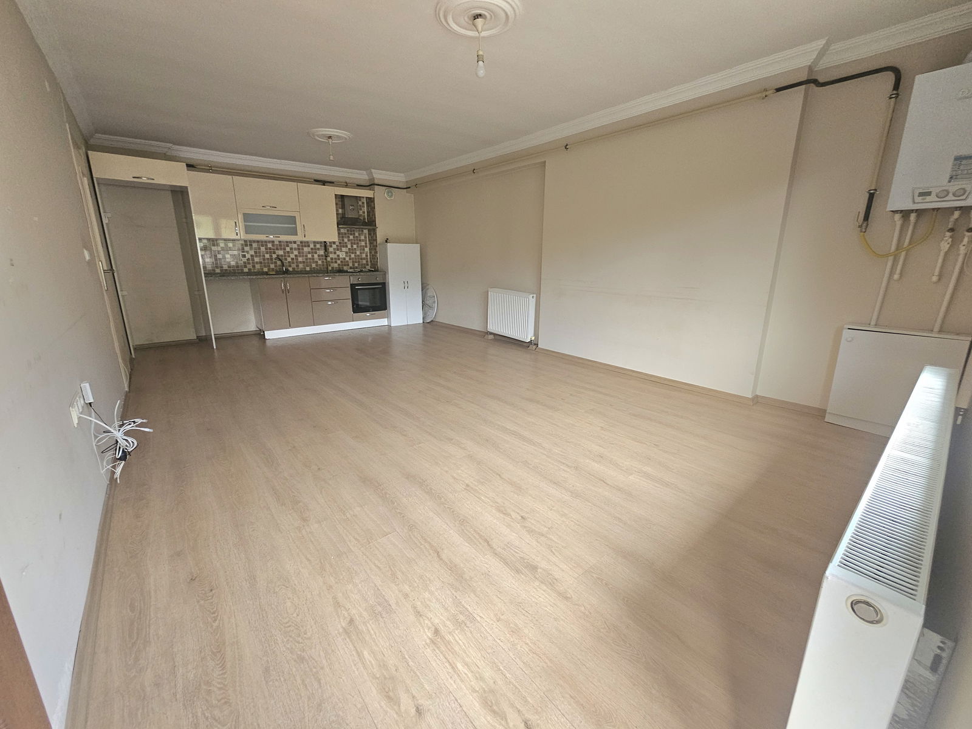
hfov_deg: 106.2
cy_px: 364
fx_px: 365
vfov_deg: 89.9
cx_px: 486
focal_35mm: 13
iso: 250
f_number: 2.2
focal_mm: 2.2
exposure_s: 1/50.3
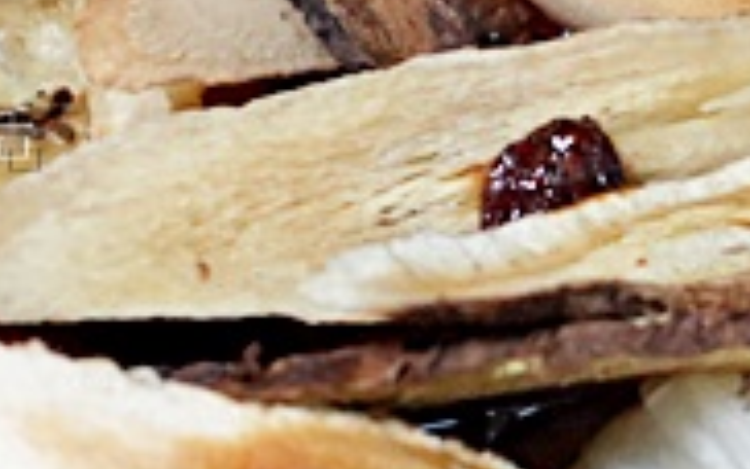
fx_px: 7138
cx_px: -169
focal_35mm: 349
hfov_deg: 6.0
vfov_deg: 3.8
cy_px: 138
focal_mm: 60
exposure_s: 1/160
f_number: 5.6
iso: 3200
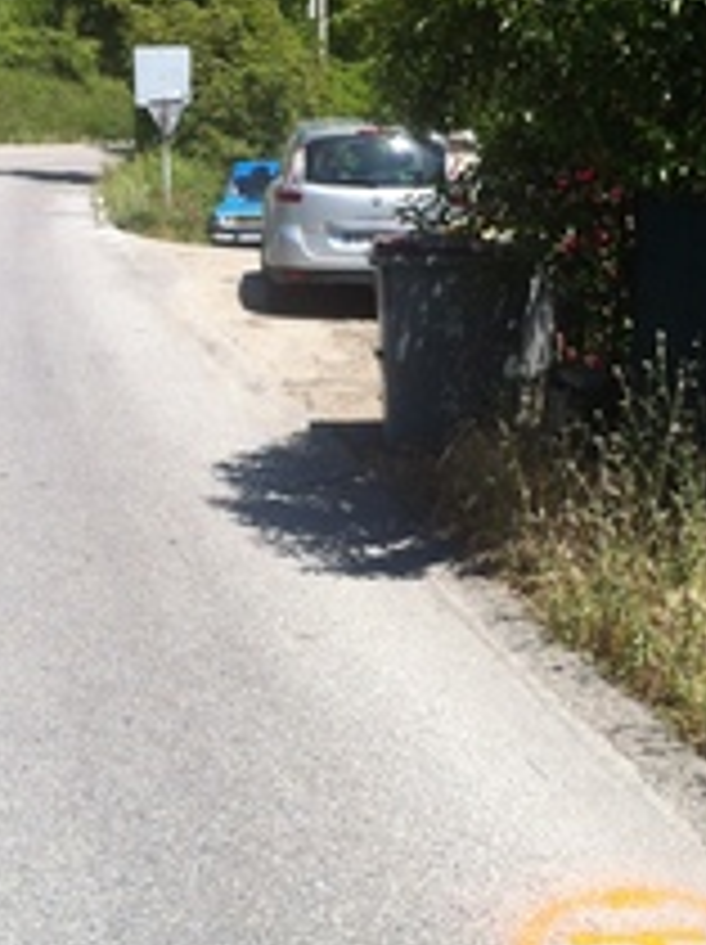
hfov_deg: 21.9
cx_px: 360
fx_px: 1826
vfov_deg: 29.0
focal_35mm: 67
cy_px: 500
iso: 80
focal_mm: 3.85
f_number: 2.8
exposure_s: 1/1312
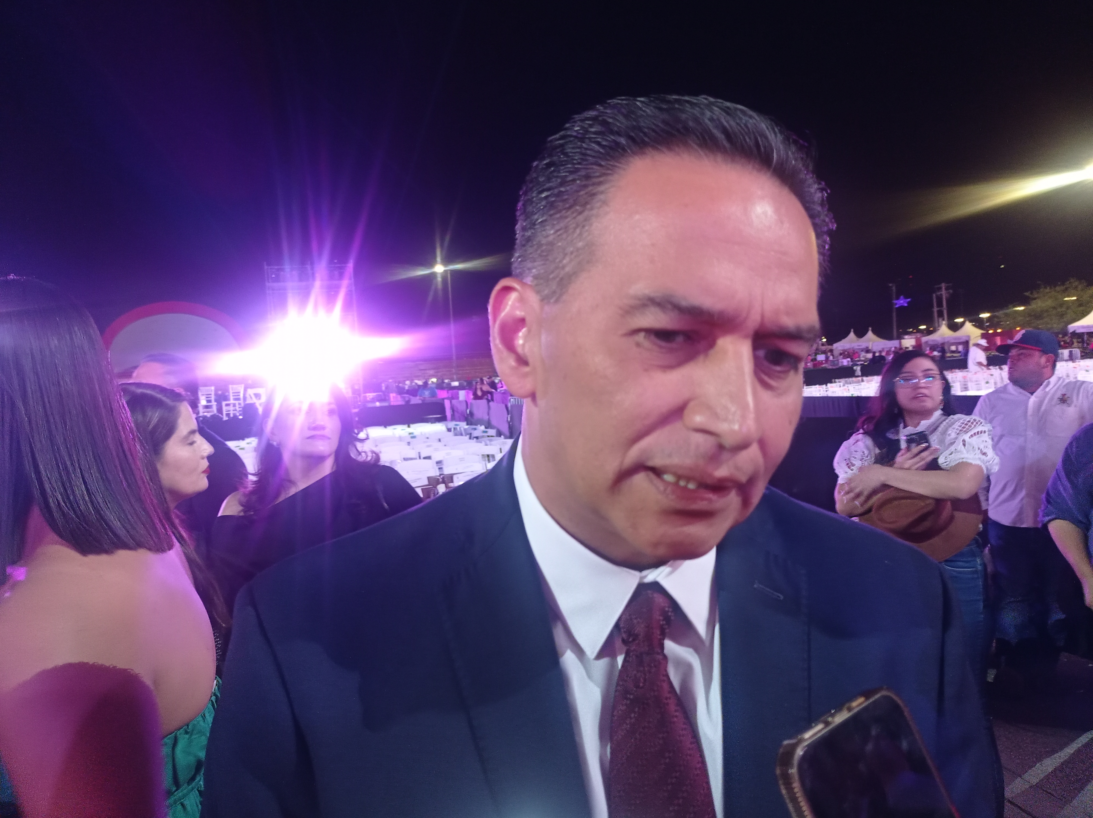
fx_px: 883
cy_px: 409
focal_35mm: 28
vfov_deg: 49.7
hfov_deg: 63.5
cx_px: 546
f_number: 1.79
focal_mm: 4.7
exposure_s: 1/30
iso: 435
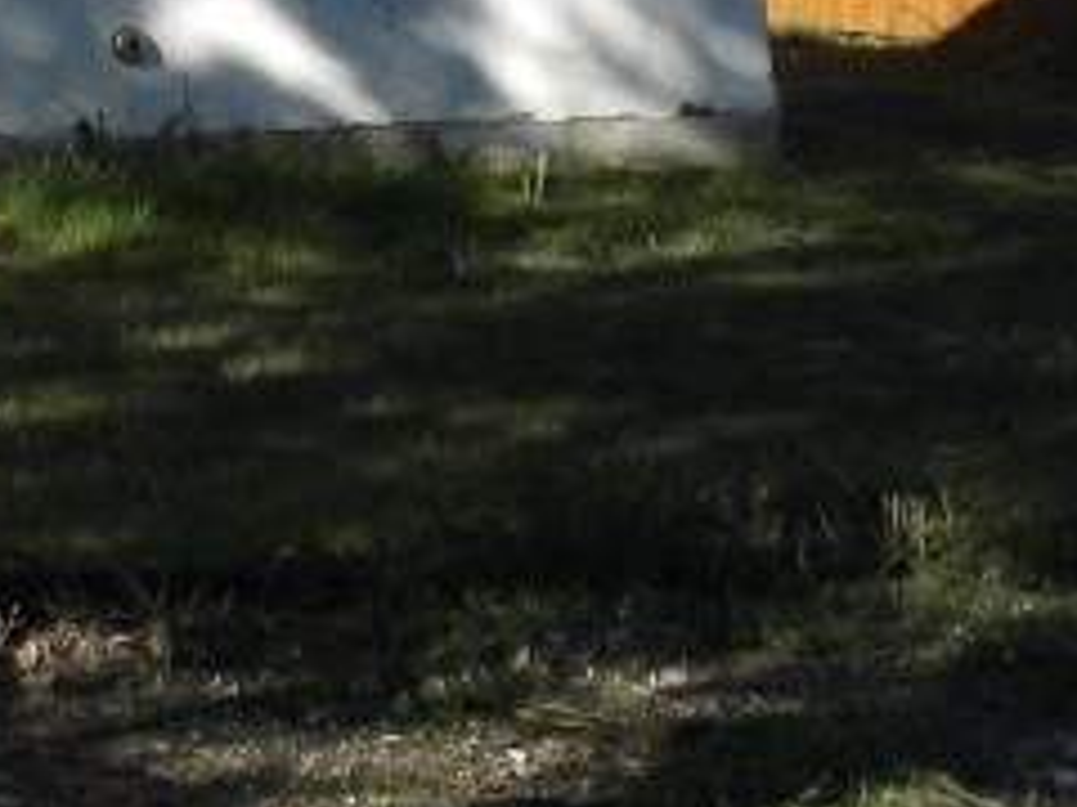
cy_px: -395
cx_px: -274
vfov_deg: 9.2
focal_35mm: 158
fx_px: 4916
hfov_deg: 12.2
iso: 64
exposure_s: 1/102
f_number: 10
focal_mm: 6.6
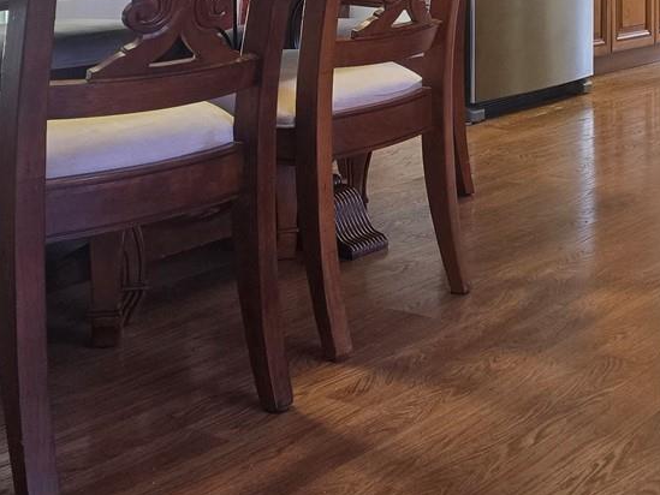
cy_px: -37
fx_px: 1278
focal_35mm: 67
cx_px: 499
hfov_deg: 28.5
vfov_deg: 21.0
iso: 200
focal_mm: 6.3
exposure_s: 1/120
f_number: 1.7
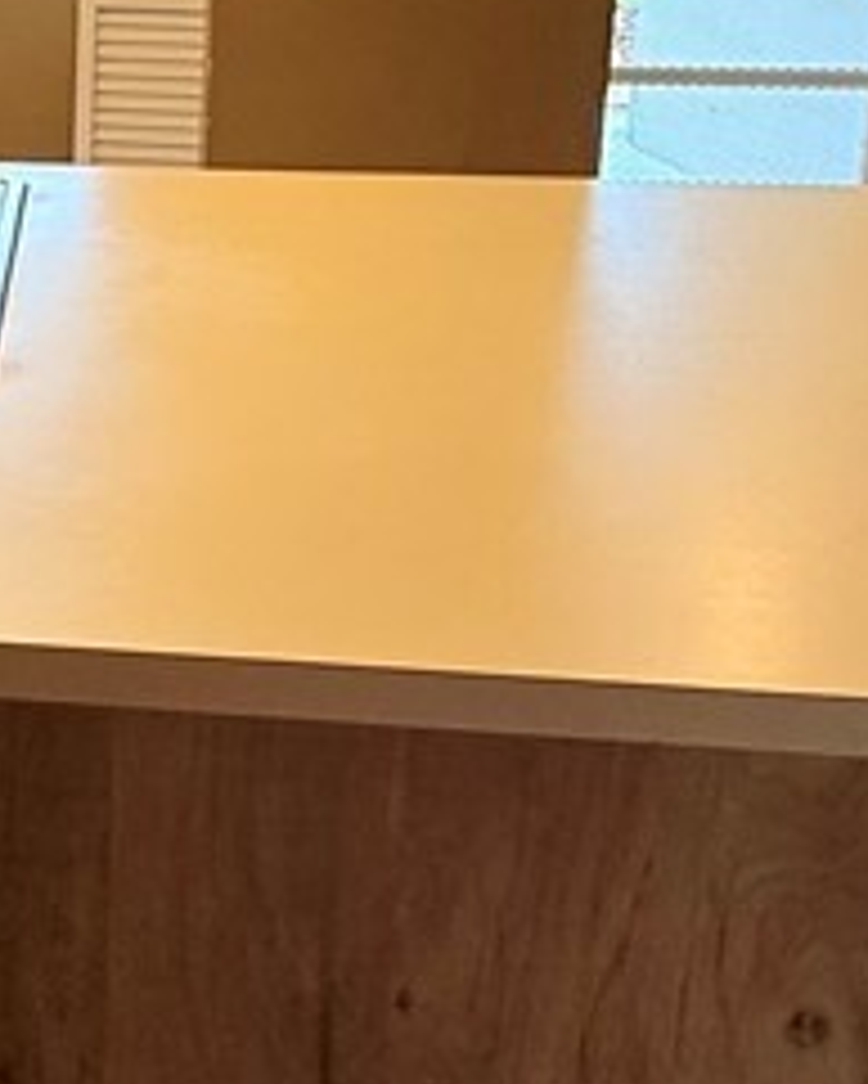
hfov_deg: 24.3
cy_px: 76
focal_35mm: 58
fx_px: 1861
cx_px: -112
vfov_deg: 30.8
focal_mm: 2.22
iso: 160
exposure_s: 1/60
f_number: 2.2
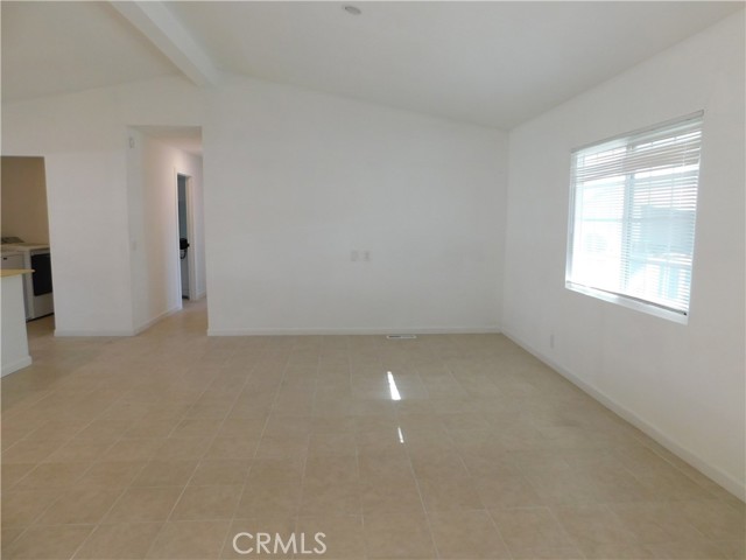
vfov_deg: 58.9
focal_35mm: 23
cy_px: 280
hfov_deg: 73.9
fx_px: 496
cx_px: 373
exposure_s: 1/30
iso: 125
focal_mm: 4
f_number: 3
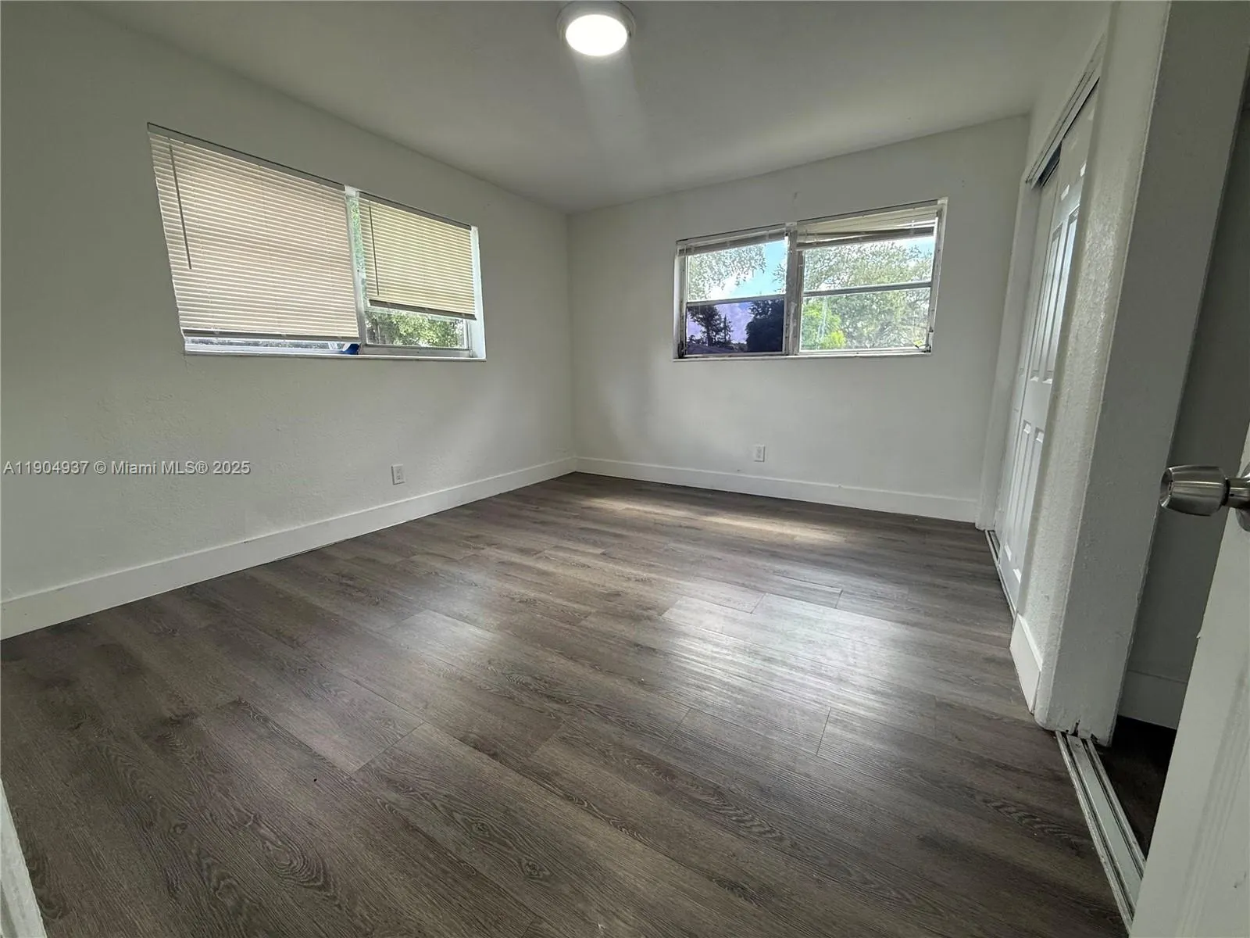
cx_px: 625
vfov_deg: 85.7
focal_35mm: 14
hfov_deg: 102.1
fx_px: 506
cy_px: 469
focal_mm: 2.22
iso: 80
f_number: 2.2
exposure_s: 1/120
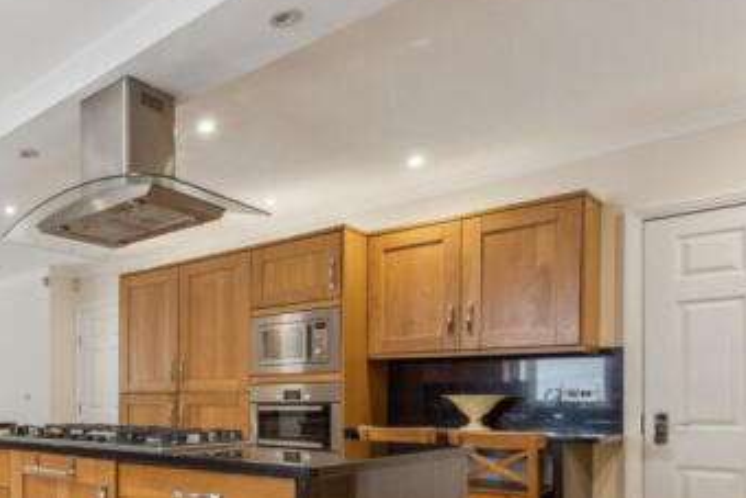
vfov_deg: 45.1
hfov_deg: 56.1
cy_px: 411
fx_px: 560
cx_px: 47
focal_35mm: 27
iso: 320
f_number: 9
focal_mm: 14
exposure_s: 1/6
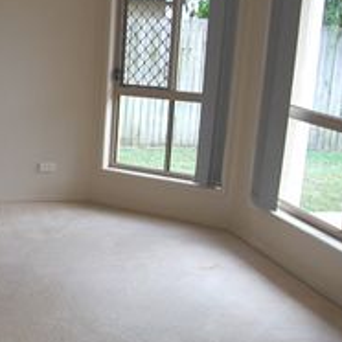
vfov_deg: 29.6
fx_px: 648
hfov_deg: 26.0
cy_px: 172
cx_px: -79
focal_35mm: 58
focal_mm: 18
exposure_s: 1/100
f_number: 5
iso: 200
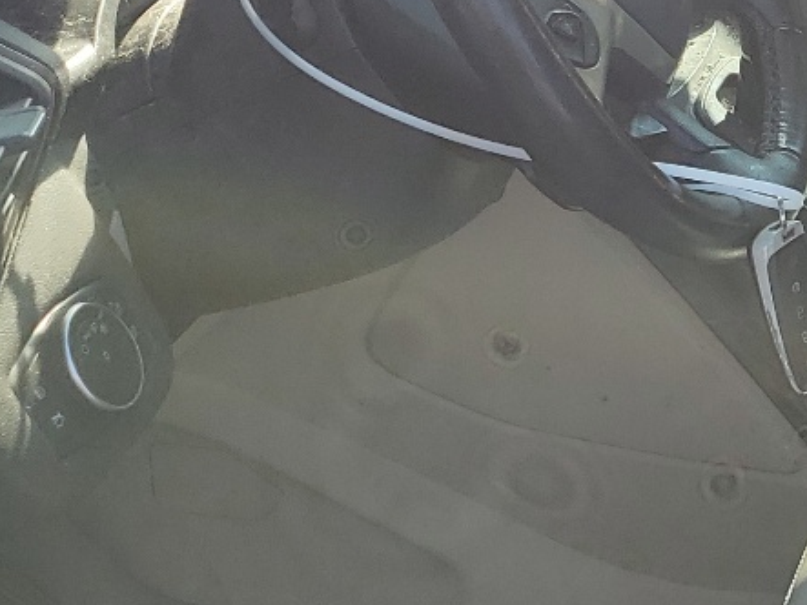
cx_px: 942
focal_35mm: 94
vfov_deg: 15.7
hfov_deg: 19.7
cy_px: 388
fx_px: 2191
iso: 50
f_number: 1.5
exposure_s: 1/625
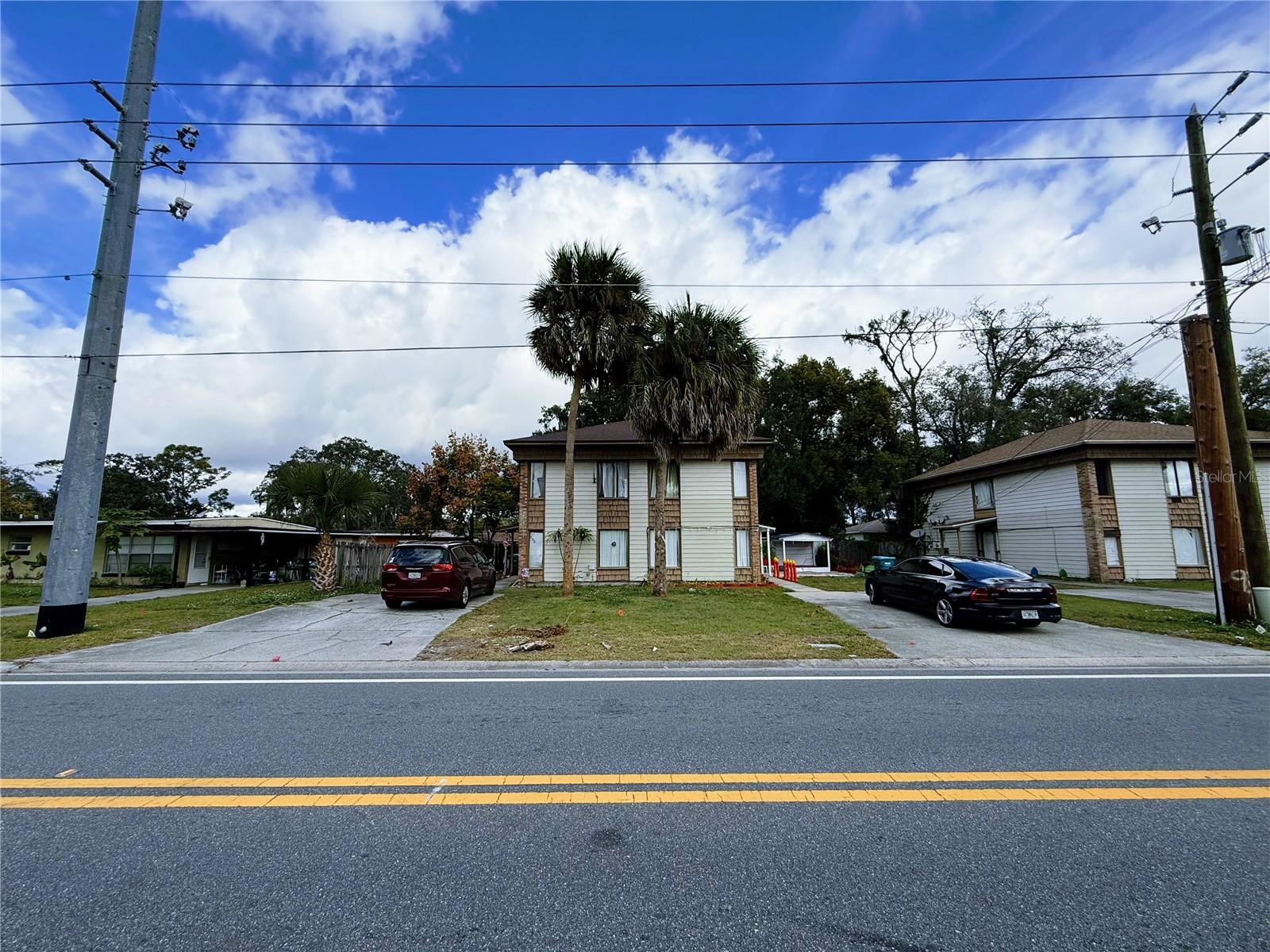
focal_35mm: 14
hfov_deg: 102.1
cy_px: 476
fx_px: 514
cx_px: 635
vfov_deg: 85.7
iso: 50
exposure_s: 1/1848
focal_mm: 2.22
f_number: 2.2
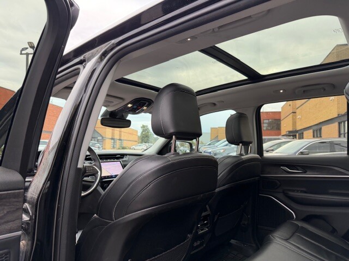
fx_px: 242
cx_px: 174
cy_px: 130
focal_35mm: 24
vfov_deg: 56.8
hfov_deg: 71.6
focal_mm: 6.76
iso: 125
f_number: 1.78
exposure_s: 1/121
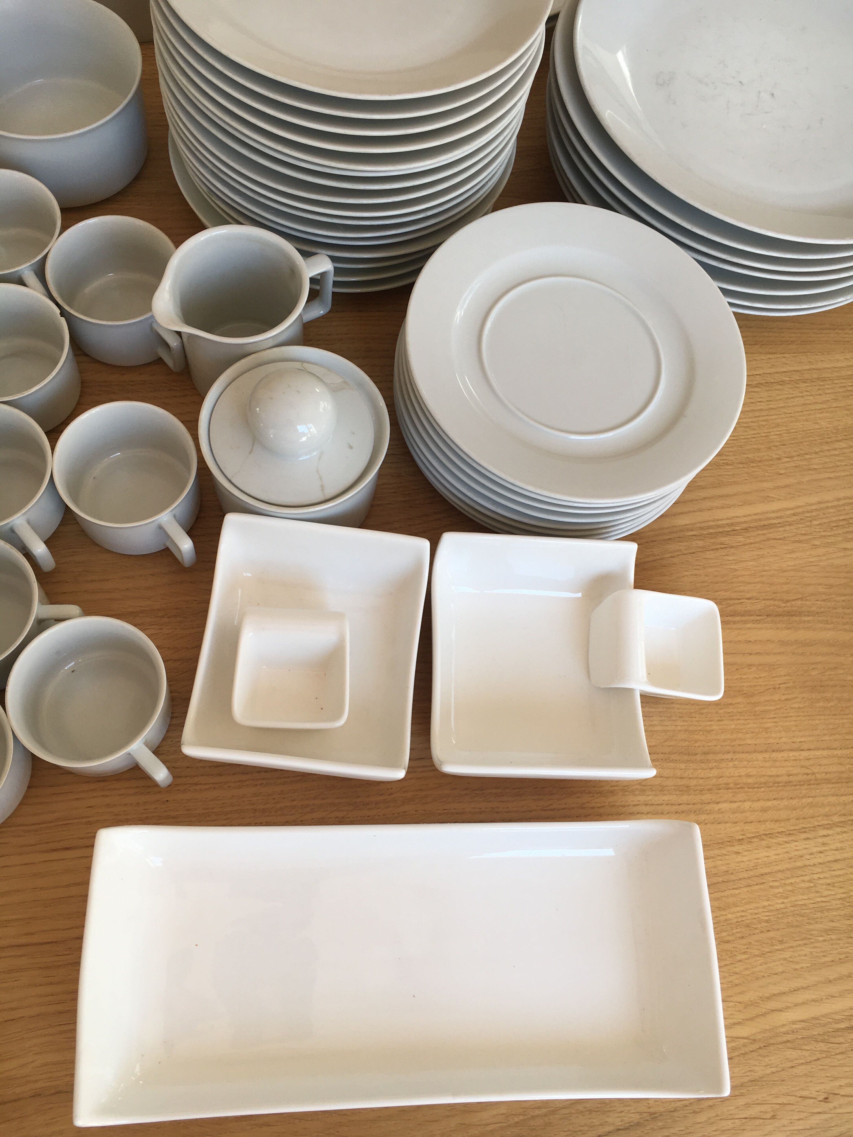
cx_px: 426
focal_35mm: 29
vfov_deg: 61.7
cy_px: 568
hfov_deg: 48.2
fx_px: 953
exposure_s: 1/165
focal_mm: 4.15
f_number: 2.2
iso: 25
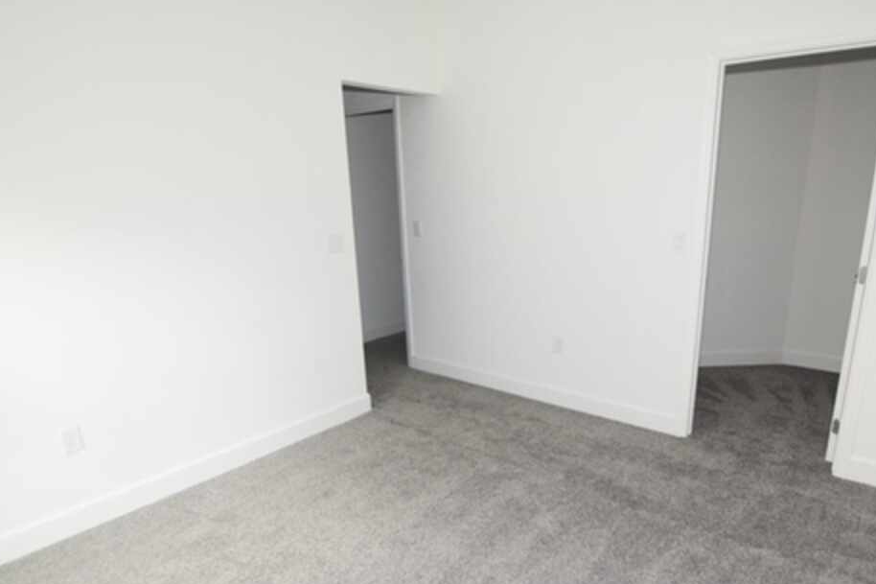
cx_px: 491
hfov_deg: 80.9
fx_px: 511
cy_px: 361
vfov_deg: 58.8
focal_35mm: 21
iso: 800
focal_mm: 10
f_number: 4
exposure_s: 1/60
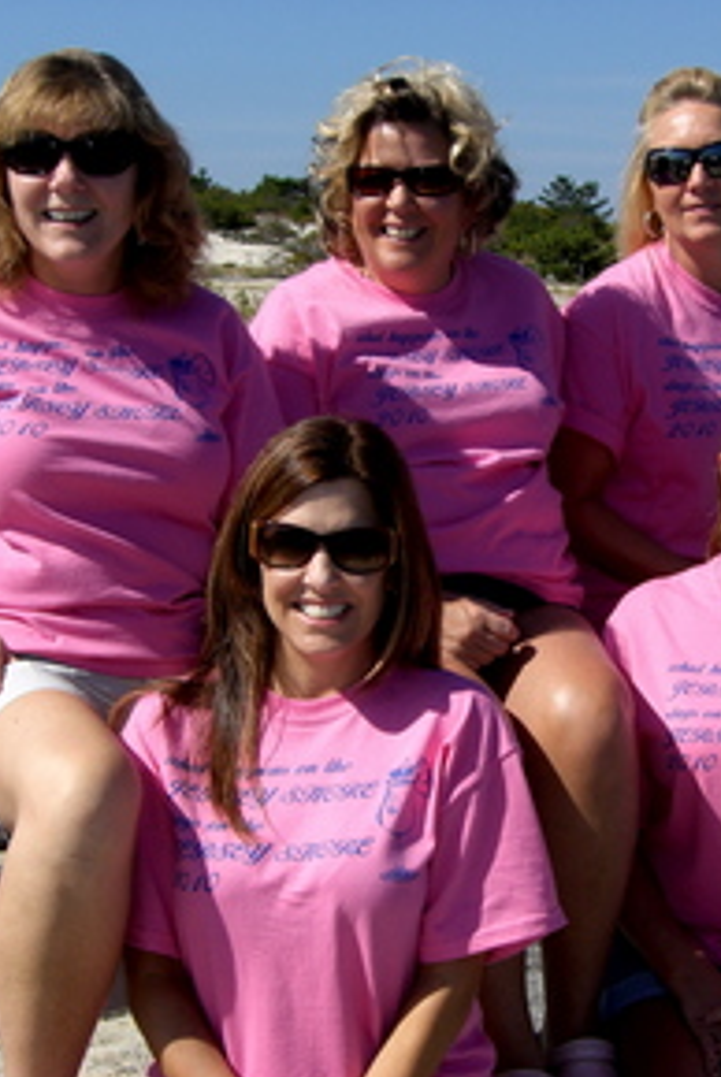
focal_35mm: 77
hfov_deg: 17.6
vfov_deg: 26.3
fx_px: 2308
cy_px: 540
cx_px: 552
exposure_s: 1/500
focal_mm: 9
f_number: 5.2
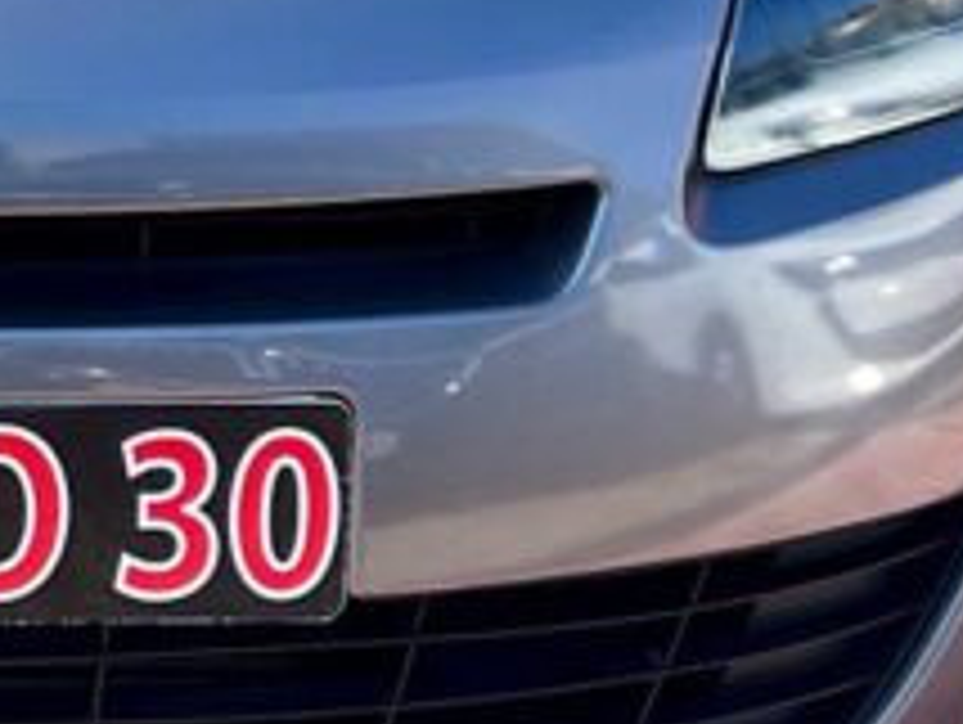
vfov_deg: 14.7
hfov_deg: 18.8
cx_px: -274
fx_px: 2702
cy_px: -193
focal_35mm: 97
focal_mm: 5.7
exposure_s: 1/1838
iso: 50
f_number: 1.5
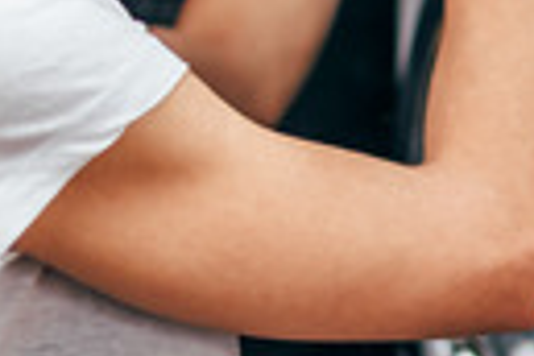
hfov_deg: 9.6
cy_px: 112
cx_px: 613
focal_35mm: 212
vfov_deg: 6.5
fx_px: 3144
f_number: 1.6
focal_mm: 35
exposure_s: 1/160
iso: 100
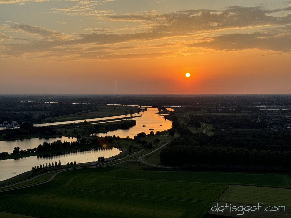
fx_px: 404
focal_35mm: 48
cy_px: 109
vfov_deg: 30.3
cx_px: 146
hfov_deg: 39.7
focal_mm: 6.76
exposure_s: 1/1637
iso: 64
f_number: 1.78
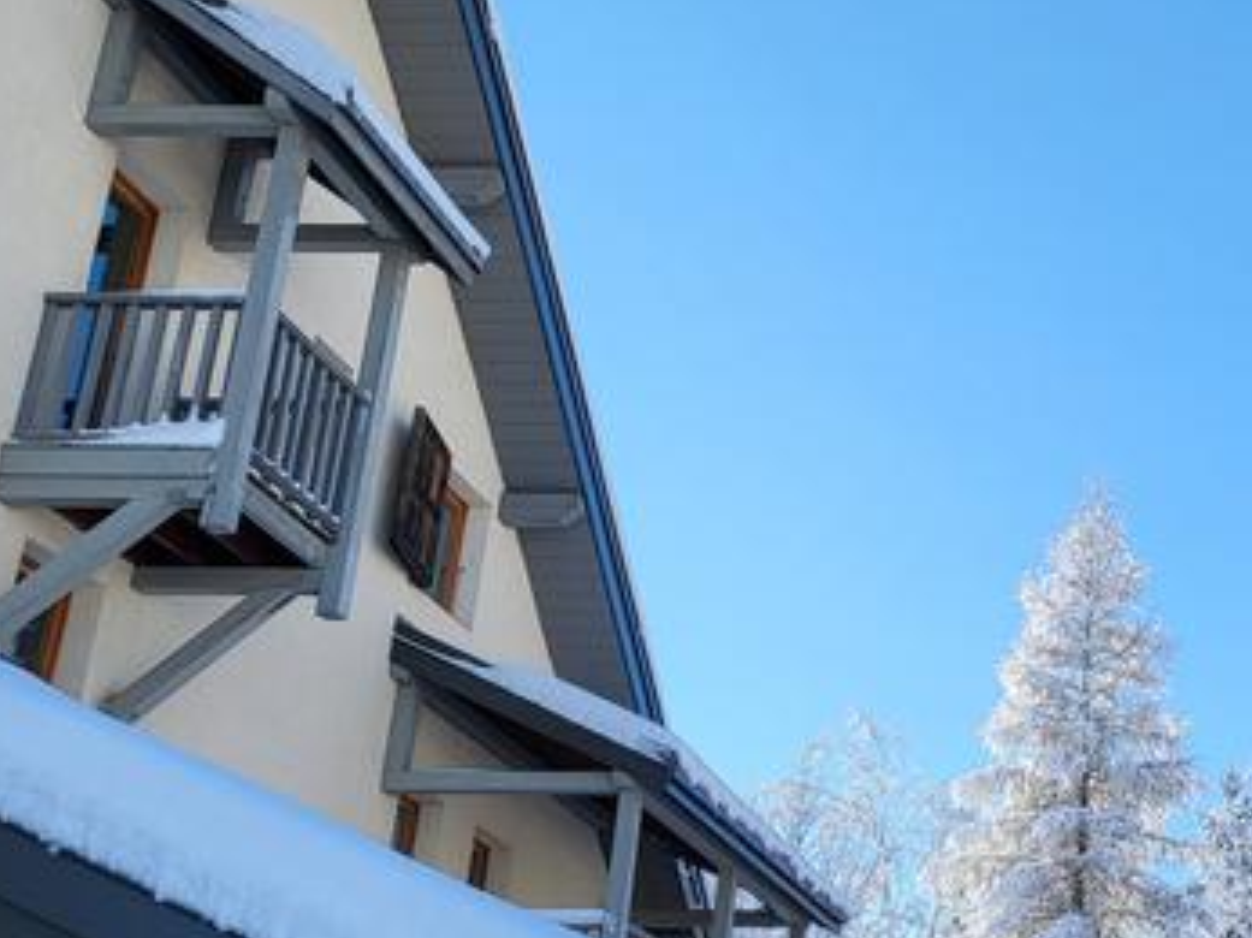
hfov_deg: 29.4
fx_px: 2169
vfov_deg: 24.2
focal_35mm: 60
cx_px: 1339
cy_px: 664
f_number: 1.8
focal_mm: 4.25
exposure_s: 1/2410
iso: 50
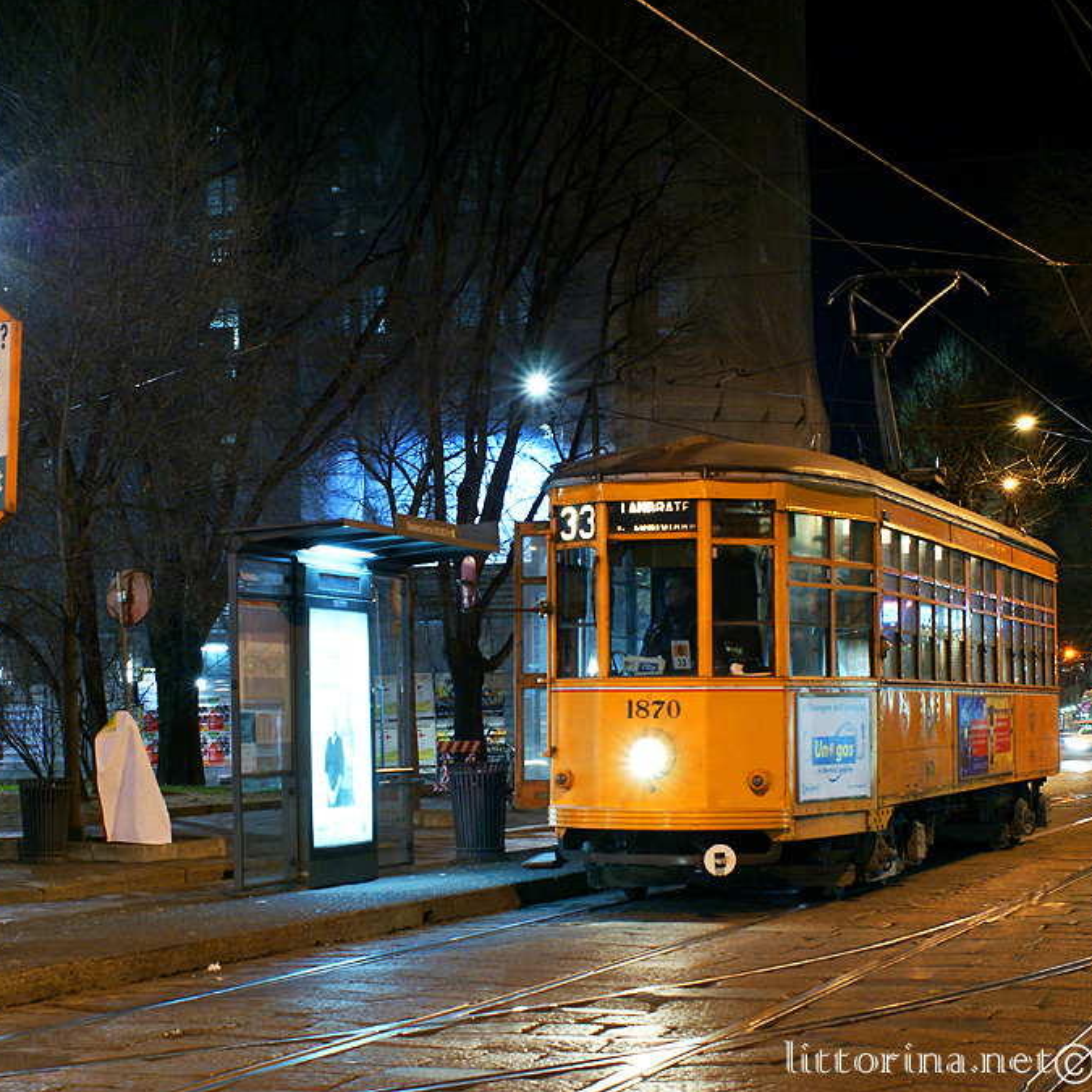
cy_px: 545
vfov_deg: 25.5
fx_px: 2414
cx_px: 573
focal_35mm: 68
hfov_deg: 25.5
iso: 400
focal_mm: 35
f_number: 8
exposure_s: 1
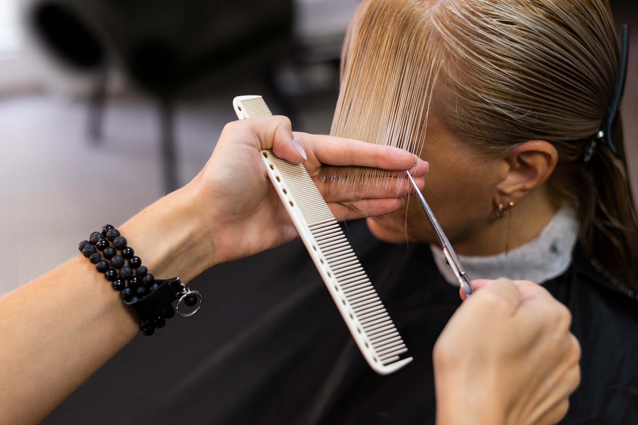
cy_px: 212
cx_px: 319
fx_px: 885
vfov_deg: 27.0
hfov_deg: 39.6
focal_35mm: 50
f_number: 2.8
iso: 640
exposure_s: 1/200
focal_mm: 50
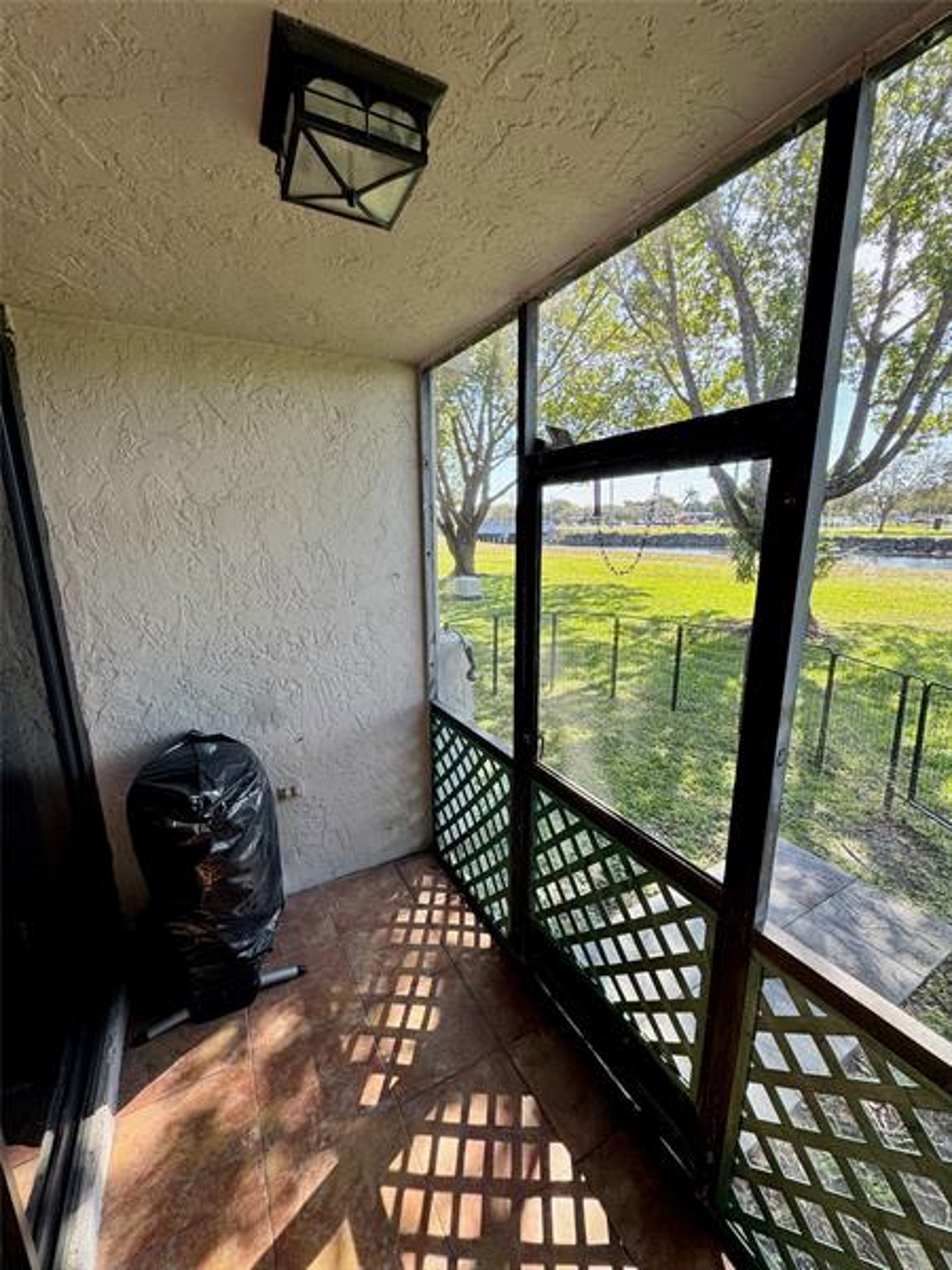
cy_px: 635
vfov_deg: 102.1
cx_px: 476
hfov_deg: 85.7
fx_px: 513
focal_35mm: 14
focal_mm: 2.22
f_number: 2.2
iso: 40
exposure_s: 1/99
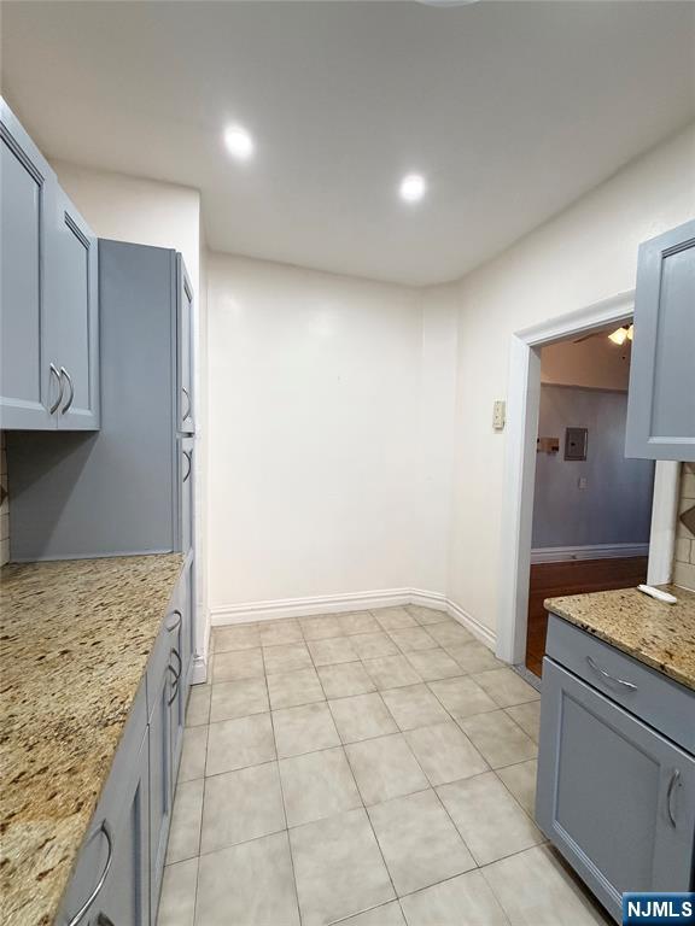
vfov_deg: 102.1
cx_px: 348
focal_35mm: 14
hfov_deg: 85.7
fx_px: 375
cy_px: 463
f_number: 2.2
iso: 200
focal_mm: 2.22
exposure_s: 1/120
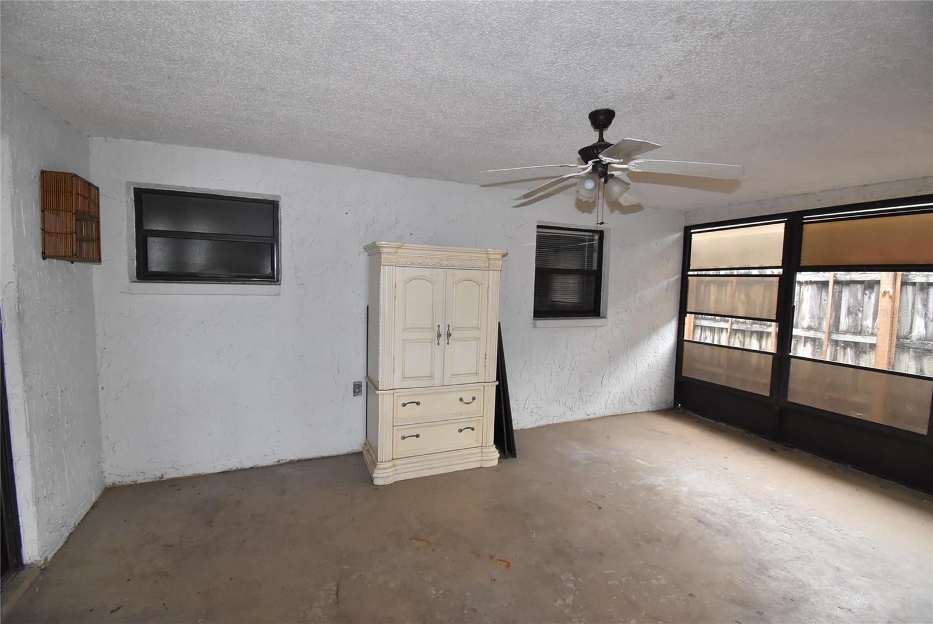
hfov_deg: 100.4
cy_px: 312
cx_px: 466
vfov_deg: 77.4
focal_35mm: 15
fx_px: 389
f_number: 8
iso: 1600
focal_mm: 10
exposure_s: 1/60
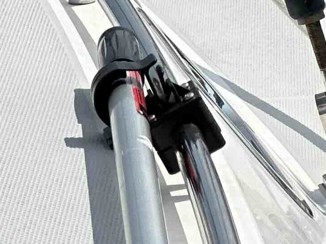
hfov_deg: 4.6
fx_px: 4040
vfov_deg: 3.4
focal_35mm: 429
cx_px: -73
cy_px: -447
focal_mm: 9
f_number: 2.8
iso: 32
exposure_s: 1/1575
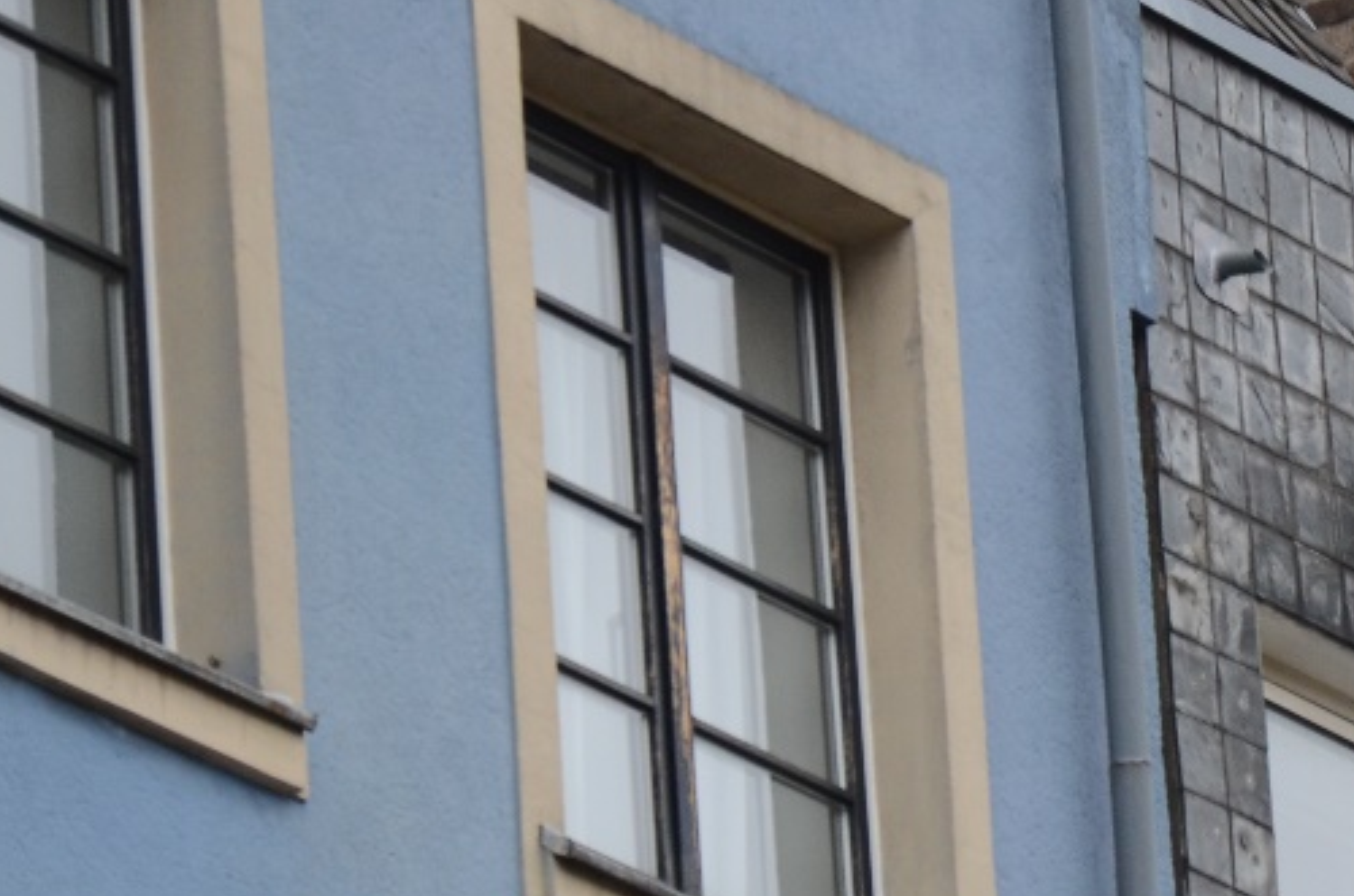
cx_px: 1351
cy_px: 462
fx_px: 18899
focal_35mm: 504
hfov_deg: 4.1
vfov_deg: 2.7
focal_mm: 105
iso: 400
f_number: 5.6
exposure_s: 1/125
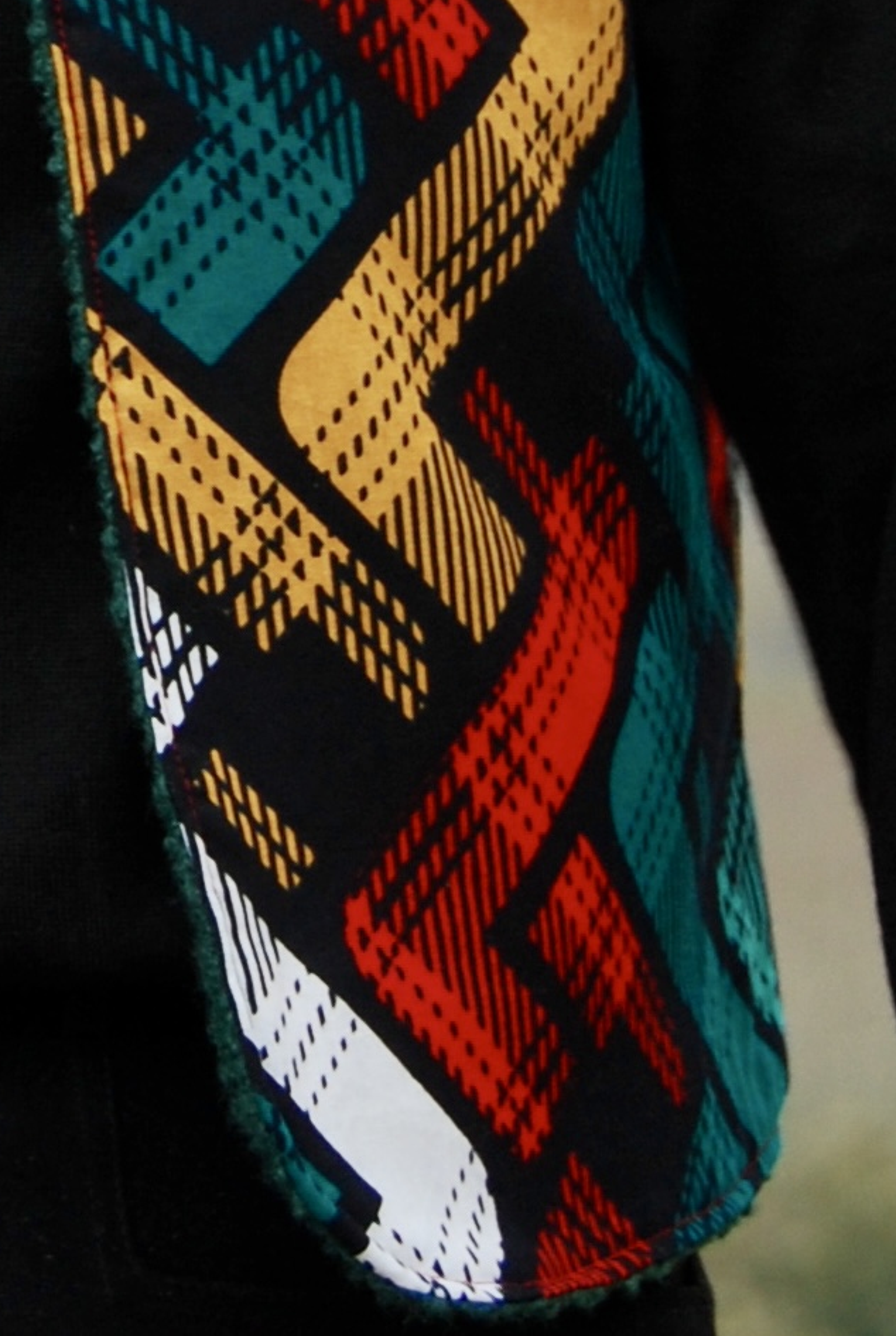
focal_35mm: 186
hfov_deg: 7.4
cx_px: -177
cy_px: 306
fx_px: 6918
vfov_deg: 11.0
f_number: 4.8
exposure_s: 1/80
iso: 200
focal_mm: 50
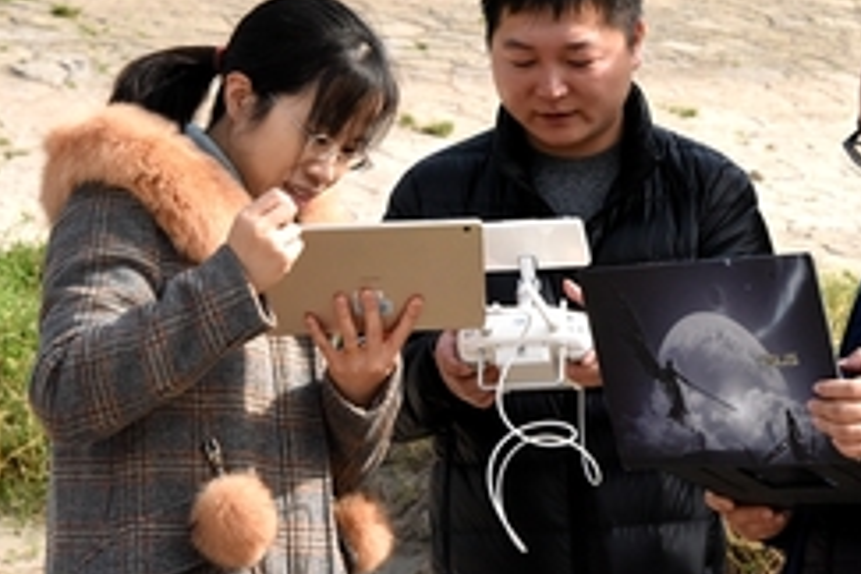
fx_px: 5309
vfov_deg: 6.2
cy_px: 122
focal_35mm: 222
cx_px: 578
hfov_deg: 9.3
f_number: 18
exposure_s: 1/1250
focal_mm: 135
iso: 5000
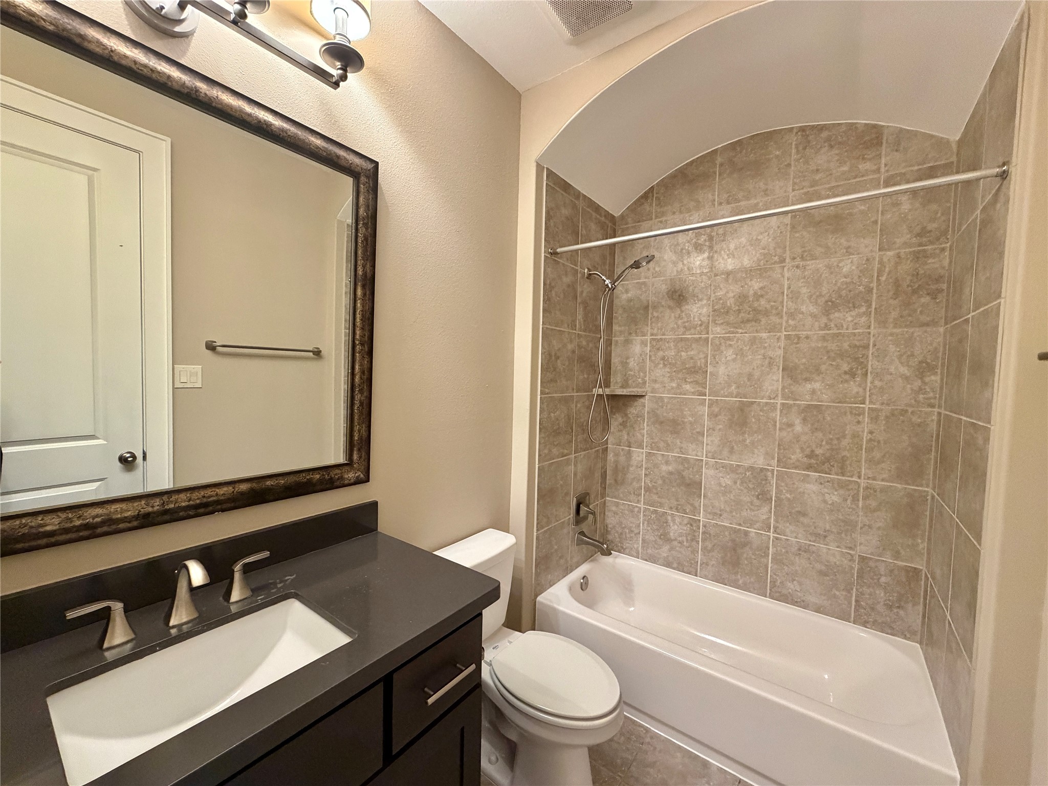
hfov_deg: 102.1
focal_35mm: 14
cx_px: 524
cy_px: 393
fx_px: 424
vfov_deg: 85.7
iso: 500
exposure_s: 1/60
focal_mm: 2.22
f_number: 2.2
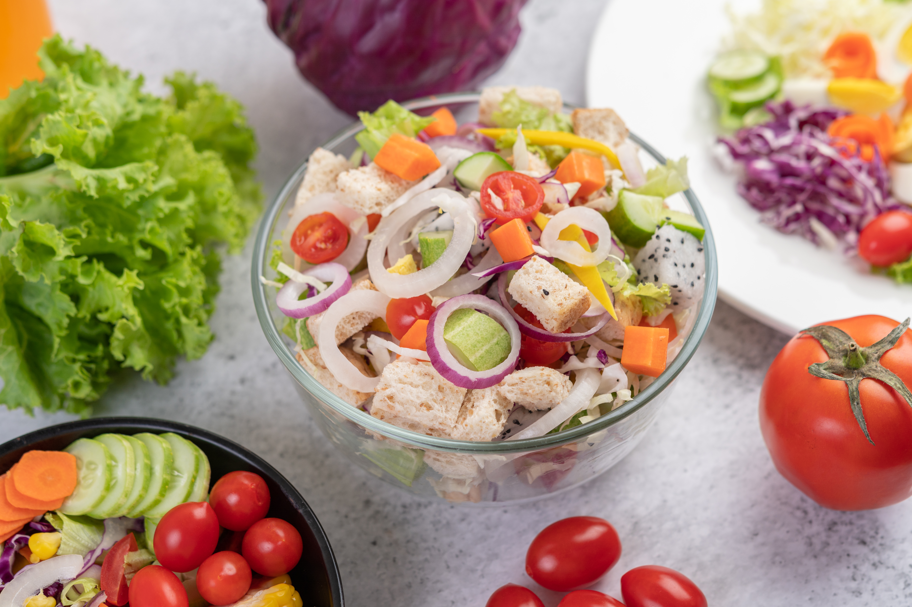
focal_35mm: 60
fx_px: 1519
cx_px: 456
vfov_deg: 22.6
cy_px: 304
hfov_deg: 33.4
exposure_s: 1/125
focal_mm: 60
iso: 100
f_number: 5.6
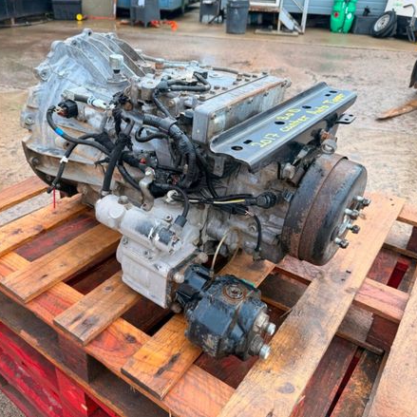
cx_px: 180
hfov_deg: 55.4
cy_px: 204
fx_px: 395
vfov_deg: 55.6
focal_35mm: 29
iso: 50
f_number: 1.78
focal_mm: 6.76
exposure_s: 1/100
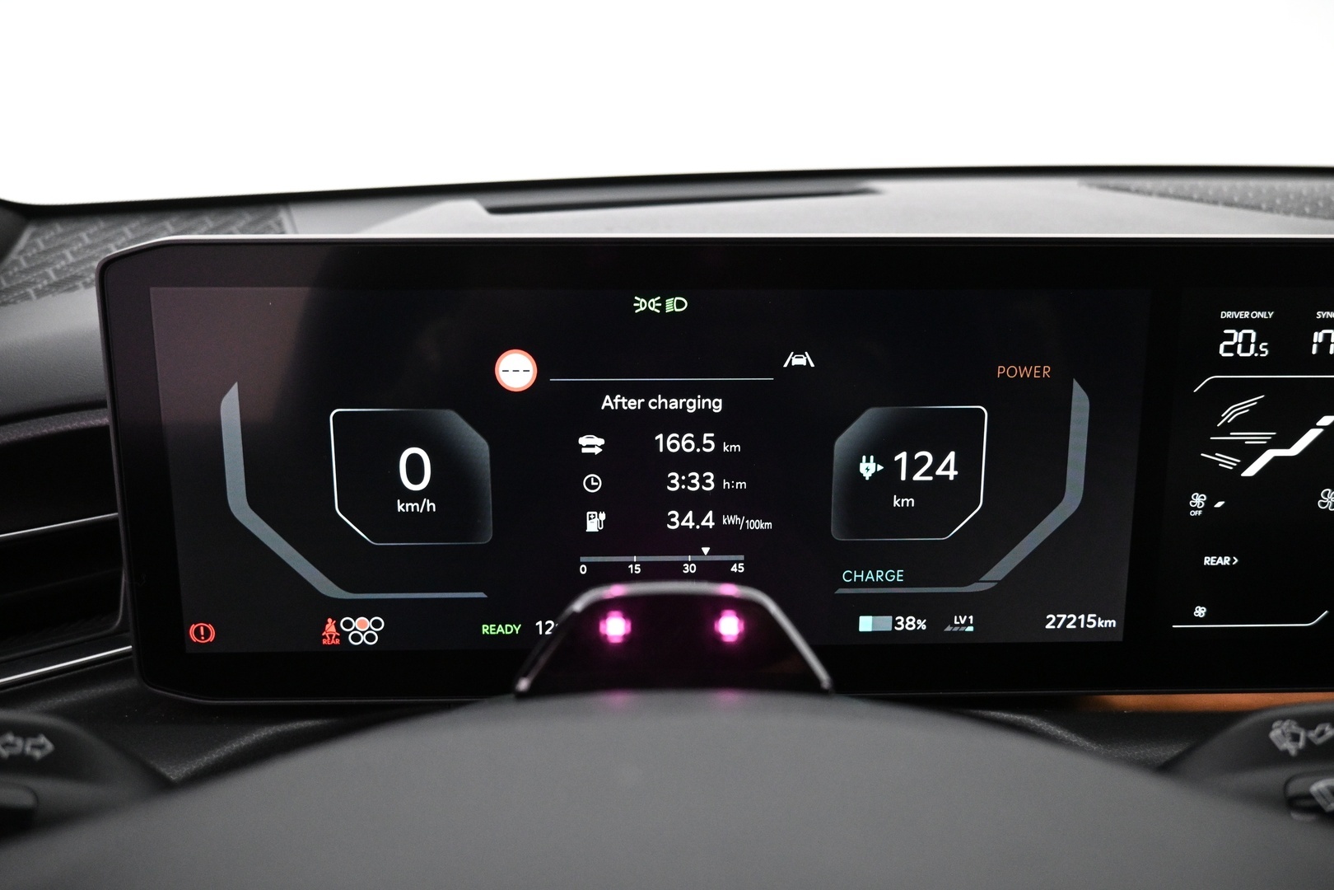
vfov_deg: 53.1
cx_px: 667
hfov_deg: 73.7
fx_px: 889
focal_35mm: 24
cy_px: 445
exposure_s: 1/30
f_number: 4
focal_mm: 16
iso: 2500
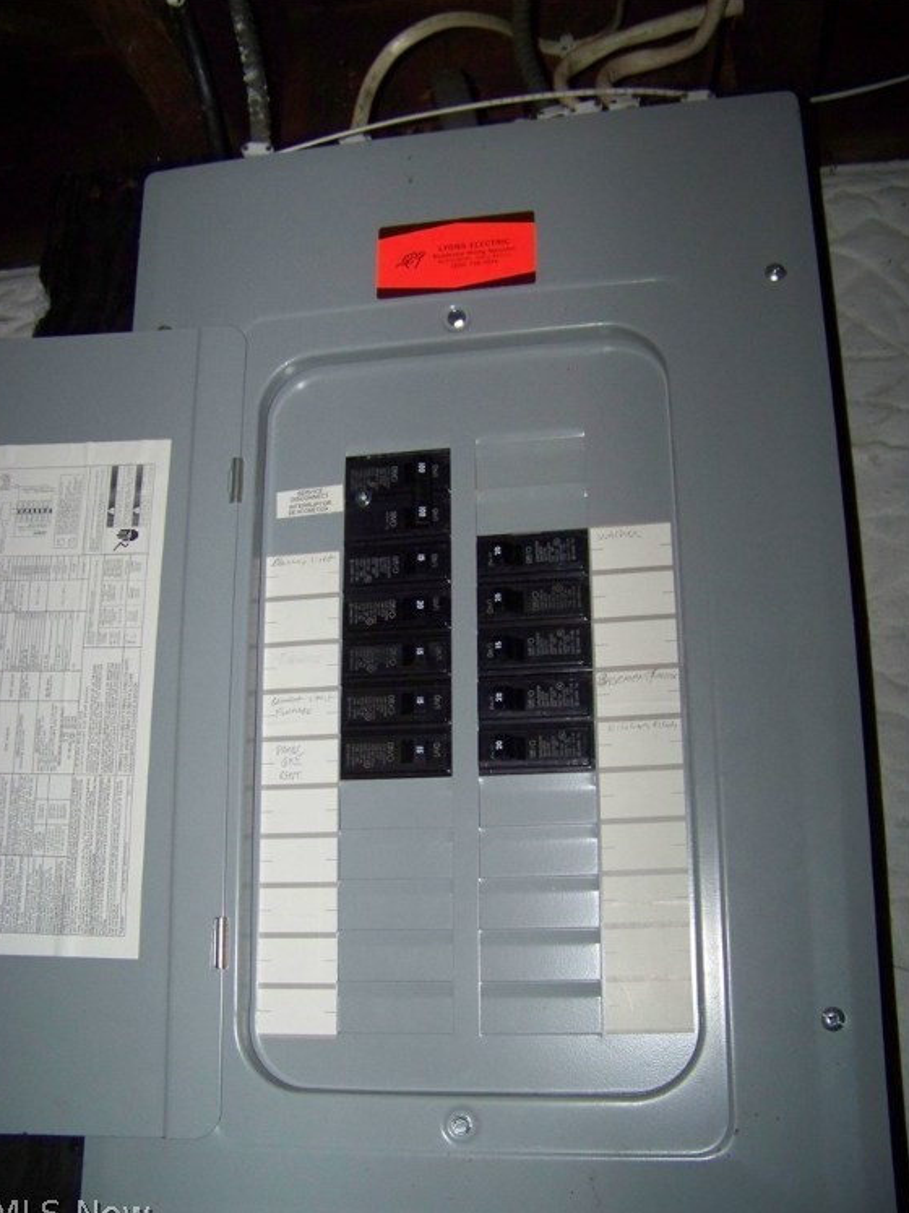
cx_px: 450
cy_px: 617
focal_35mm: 37
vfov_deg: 50.1
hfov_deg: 38.7
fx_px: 1296
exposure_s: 1/30
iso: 200
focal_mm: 5.85
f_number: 2.8
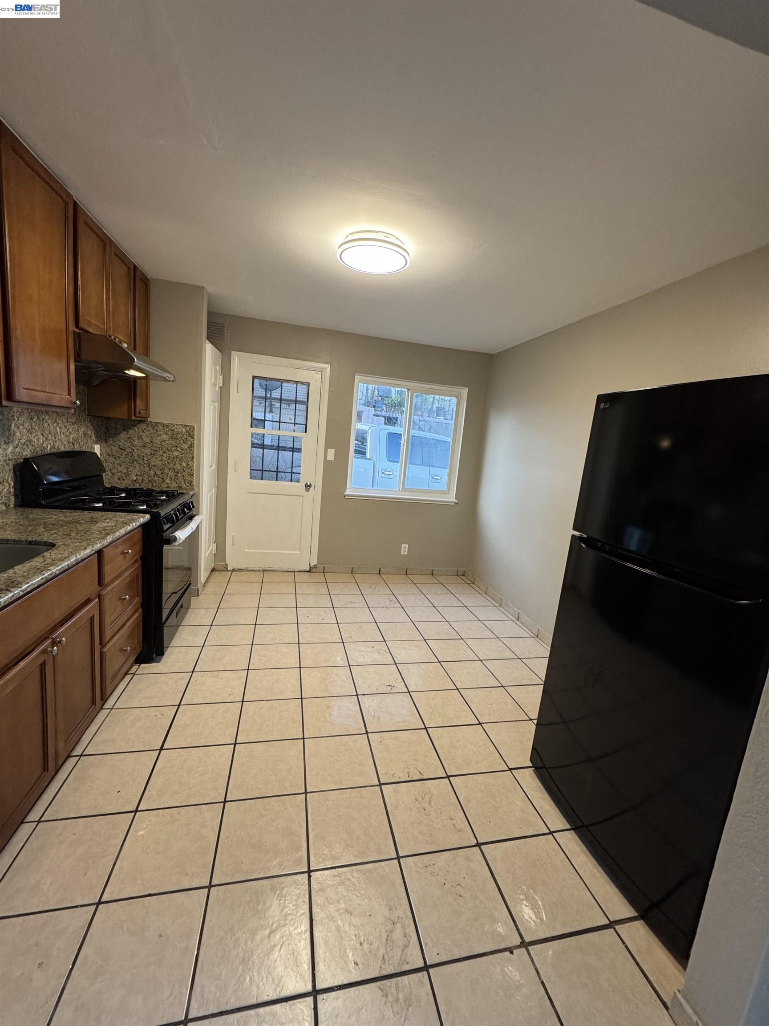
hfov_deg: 85.7
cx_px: 384
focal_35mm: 14
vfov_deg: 102.1
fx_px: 415
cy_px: 513
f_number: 2.2
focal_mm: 2.22
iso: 320
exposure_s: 1/120
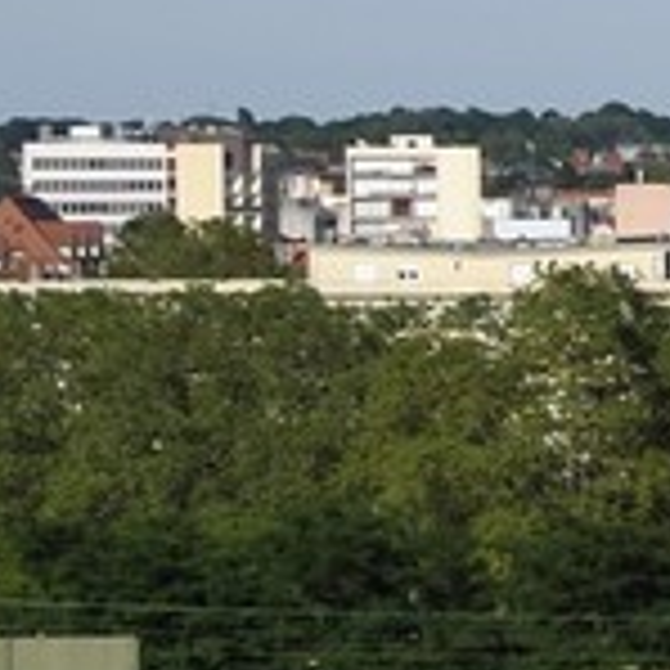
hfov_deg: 4.6
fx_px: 6788
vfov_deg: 5.7
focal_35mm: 310
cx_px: 3512
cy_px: 355
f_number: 11
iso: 200
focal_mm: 34
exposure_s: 1/500
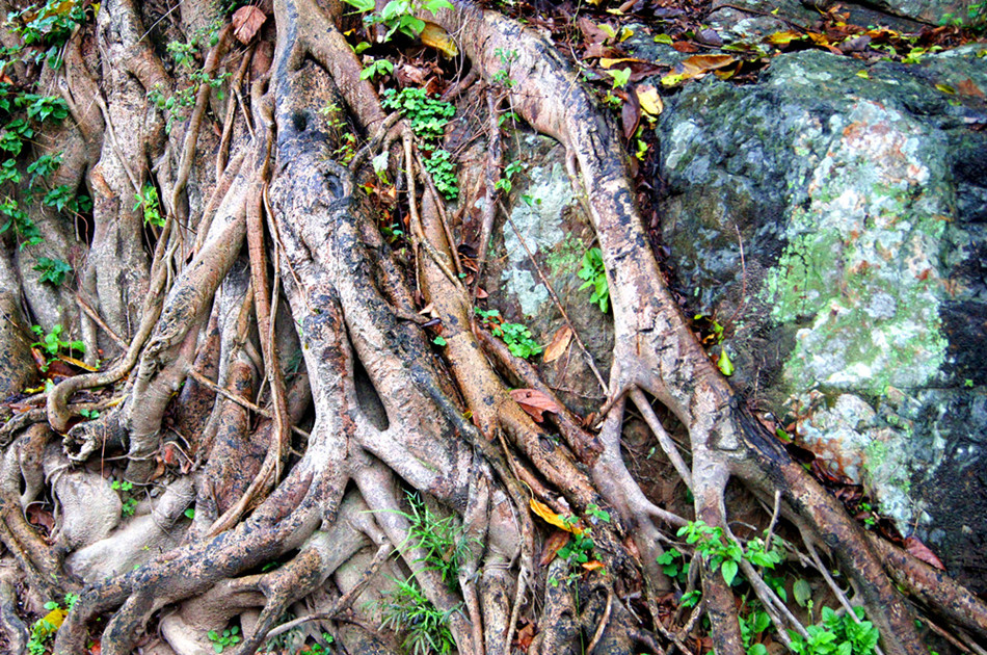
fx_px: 1437
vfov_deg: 25.7
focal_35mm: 52
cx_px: 494
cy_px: 328
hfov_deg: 37.9
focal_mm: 35
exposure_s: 1/125
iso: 1600
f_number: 4.5
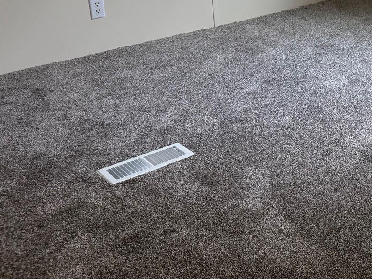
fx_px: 634
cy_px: -16
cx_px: 440
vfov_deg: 23.5
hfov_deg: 28.6
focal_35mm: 59
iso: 160
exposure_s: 1/120
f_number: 1.78
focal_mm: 6.76
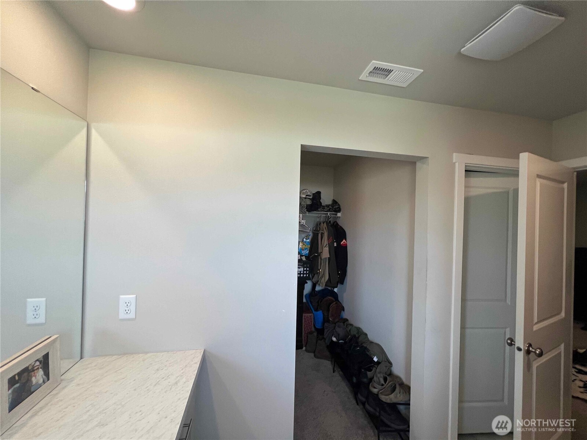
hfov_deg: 106.2
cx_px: 294
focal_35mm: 13
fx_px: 220
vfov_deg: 89.9
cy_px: 220
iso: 100
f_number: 1.8
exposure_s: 1/120
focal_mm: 1.57
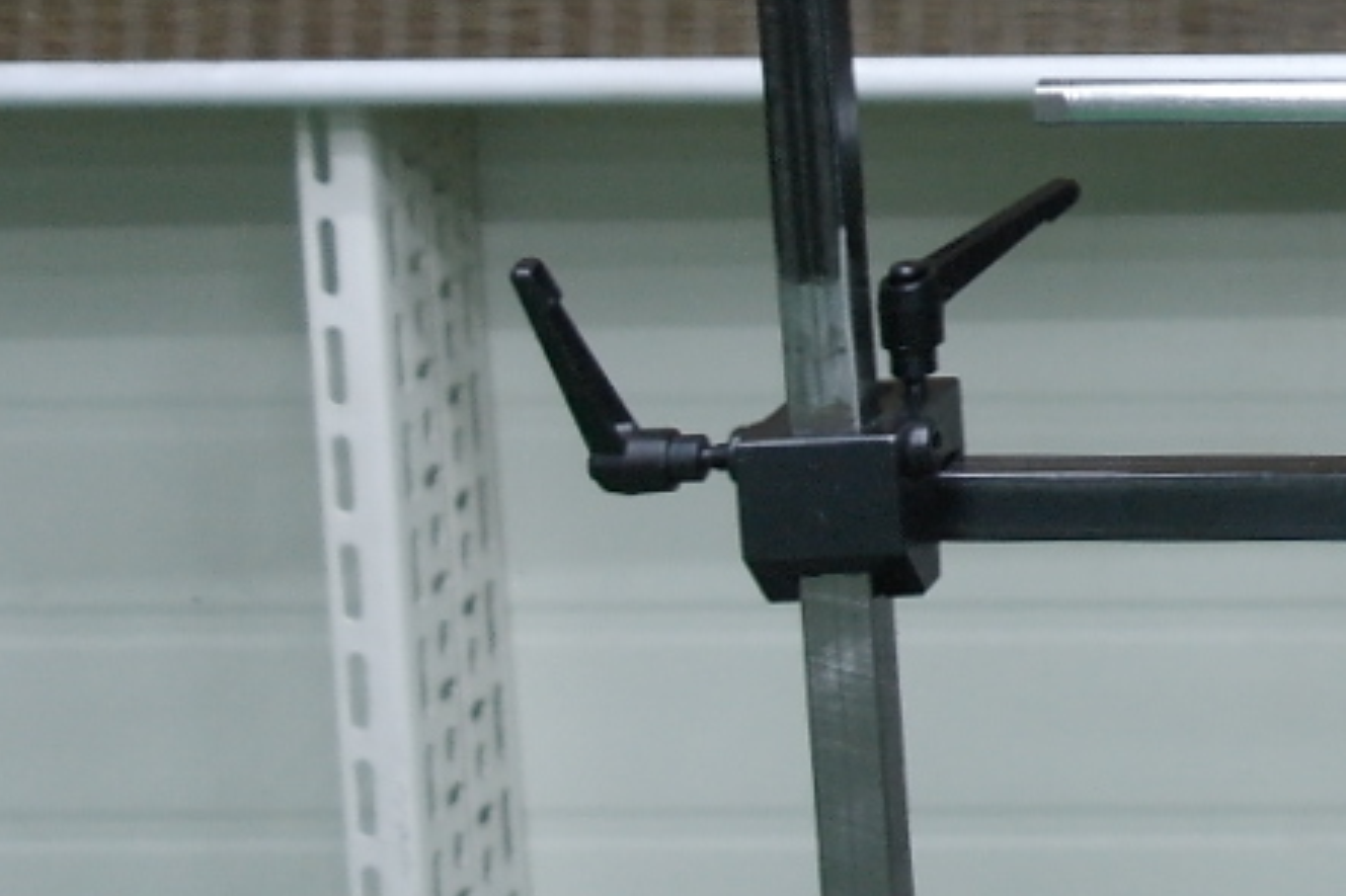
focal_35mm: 117
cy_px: -489
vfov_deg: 11.2
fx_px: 4373
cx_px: 2230
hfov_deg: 15.6
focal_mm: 18
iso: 320
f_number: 3.5
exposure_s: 1/40
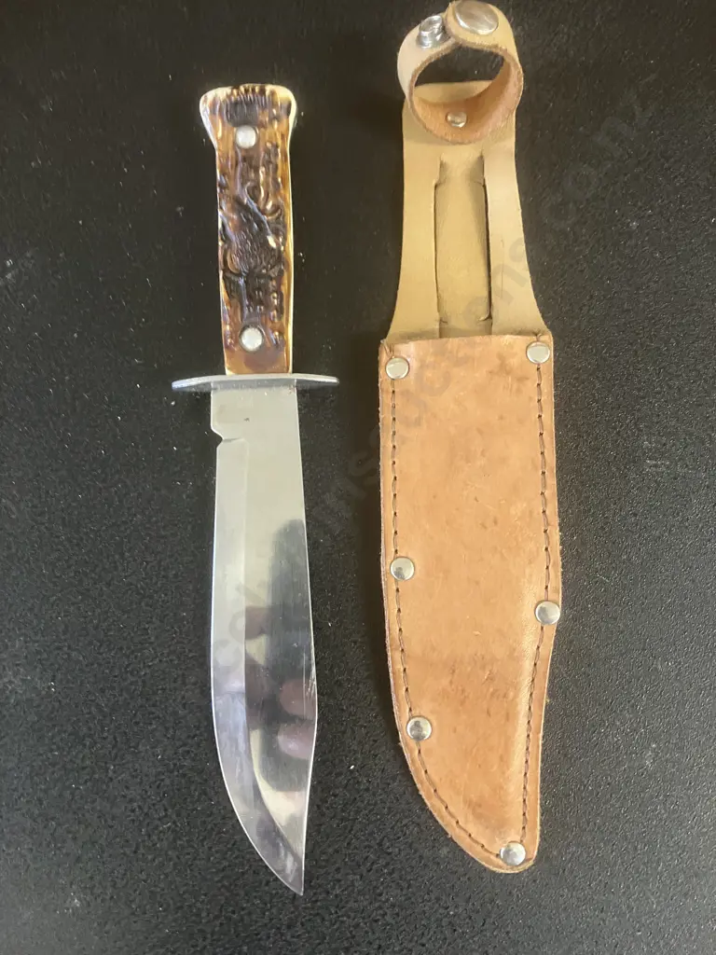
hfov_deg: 49.7
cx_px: 358
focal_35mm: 28
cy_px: 478
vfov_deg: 63.4
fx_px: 772
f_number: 1.8
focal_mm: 3.99
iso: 400
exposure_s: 1/25
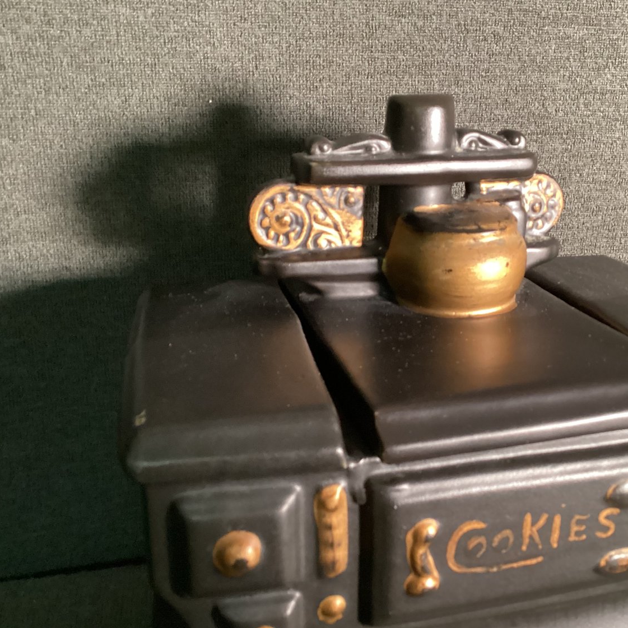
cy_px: 315
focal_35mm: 37
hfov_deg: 44.7
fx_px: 759
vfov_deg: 44.9
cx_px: 377
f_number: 2.4
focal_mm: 3.3
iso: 500
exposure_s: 1/30
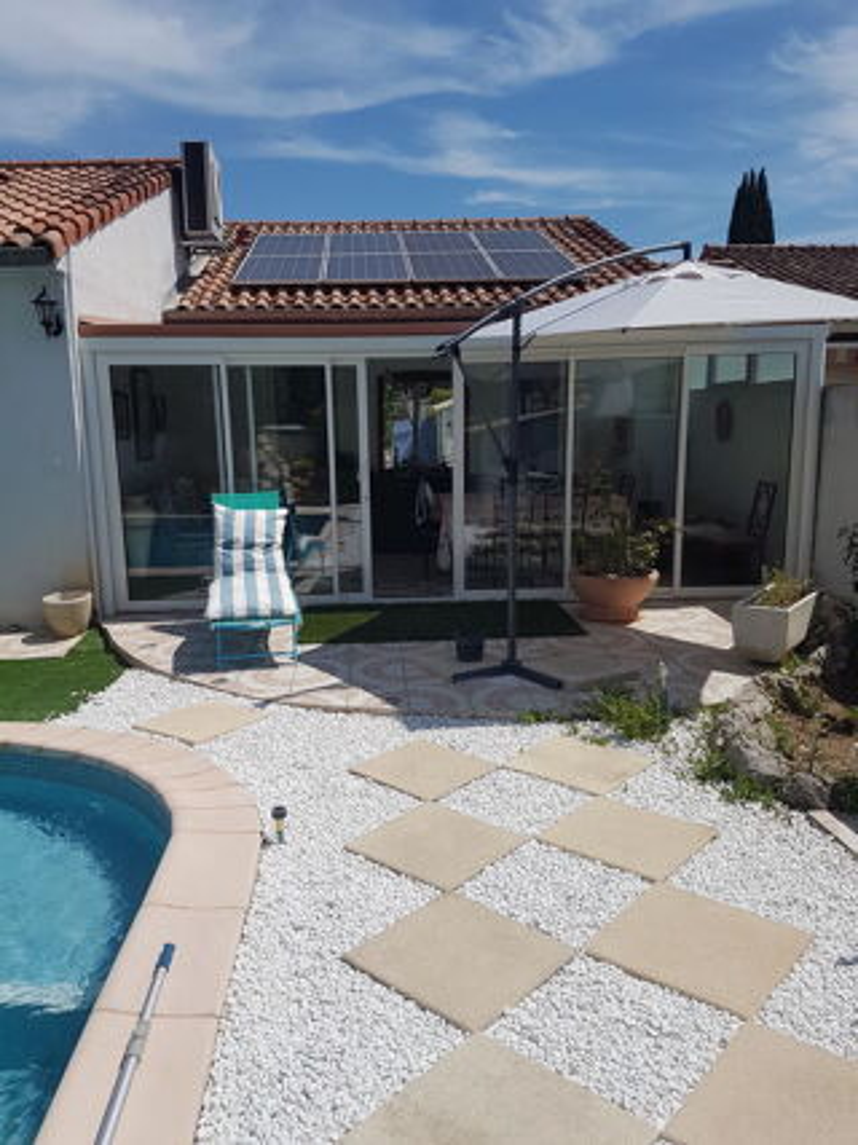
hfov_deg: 53.0
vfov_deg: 67.3
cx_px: 429
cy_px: 572
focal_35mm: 26
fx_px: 860
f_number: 1.7
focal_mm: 4.2
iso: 40
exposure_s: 1/4816
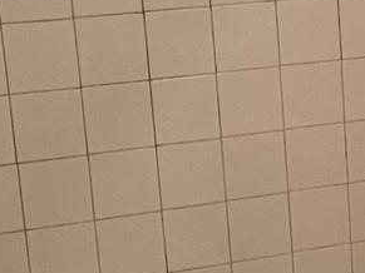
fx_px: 1507
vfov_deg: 10.3
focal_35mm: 143
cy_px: 252
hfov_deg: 13.3
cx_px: 494
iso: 125
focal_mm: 4.2
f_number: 1.6
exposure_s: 1/60
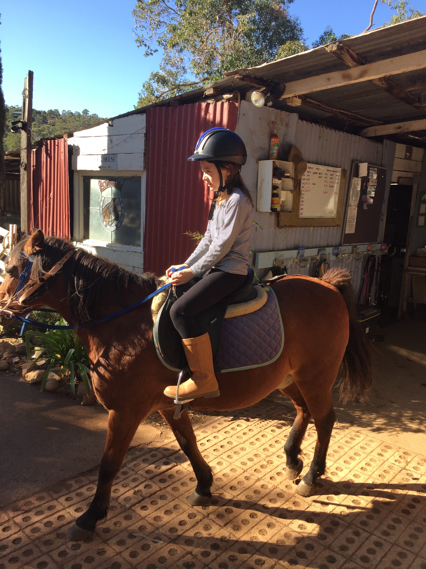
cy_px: 284
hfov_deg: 48.2
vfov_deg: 61.7
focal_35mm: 29
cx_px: 213
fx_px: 476
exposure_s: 1/549
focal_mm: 4.15
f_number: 2.2
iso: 32
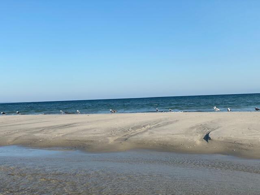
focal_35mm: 52
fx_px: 391
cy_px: 98
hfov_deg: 36.8
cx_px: 130
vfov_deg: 28.0
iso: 20
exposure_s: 1/1597
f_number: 2
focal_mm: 6
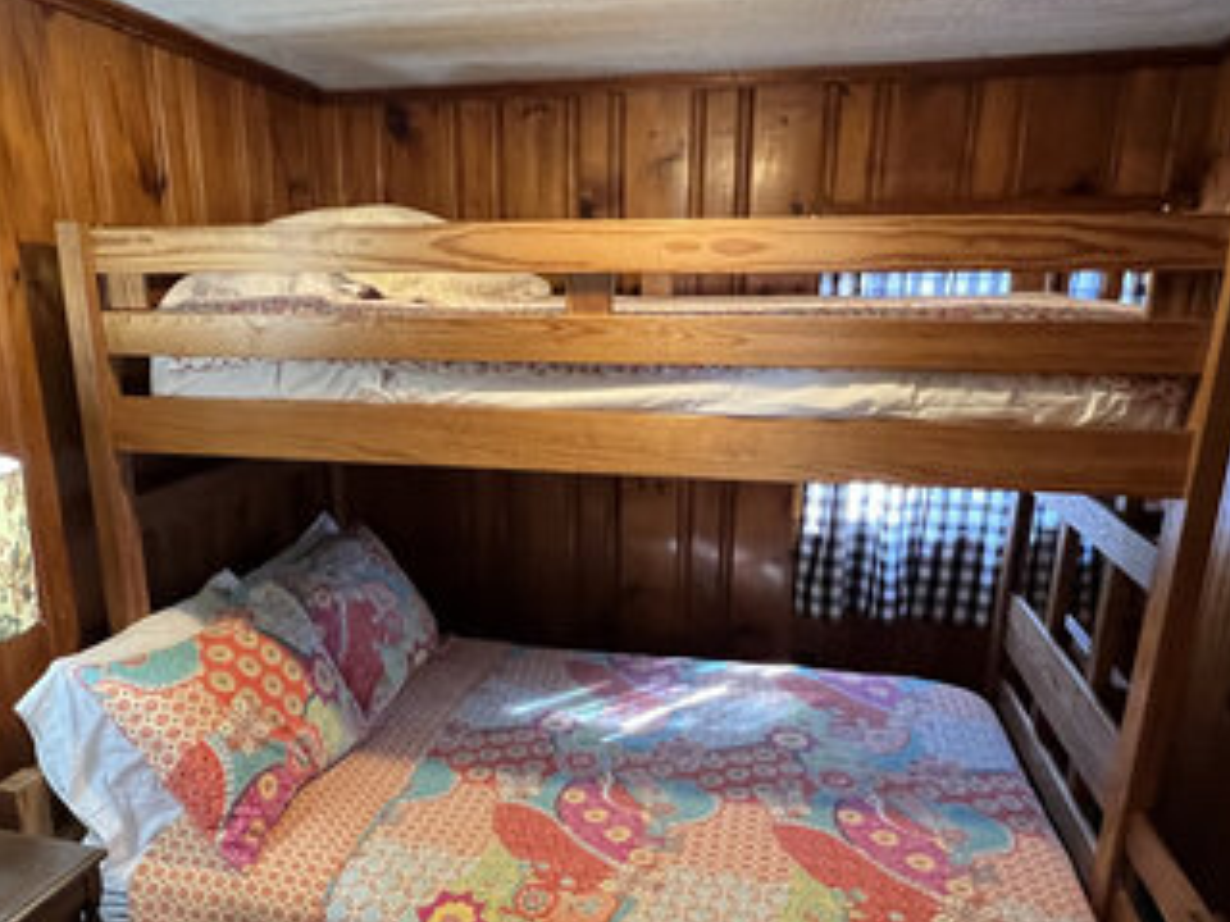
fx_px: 924
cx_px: 542
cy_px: 588
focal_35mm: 26
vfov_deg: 52.4
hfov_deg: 67.1
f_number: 1.8
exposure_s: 1/60
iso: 640
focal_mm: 1.57
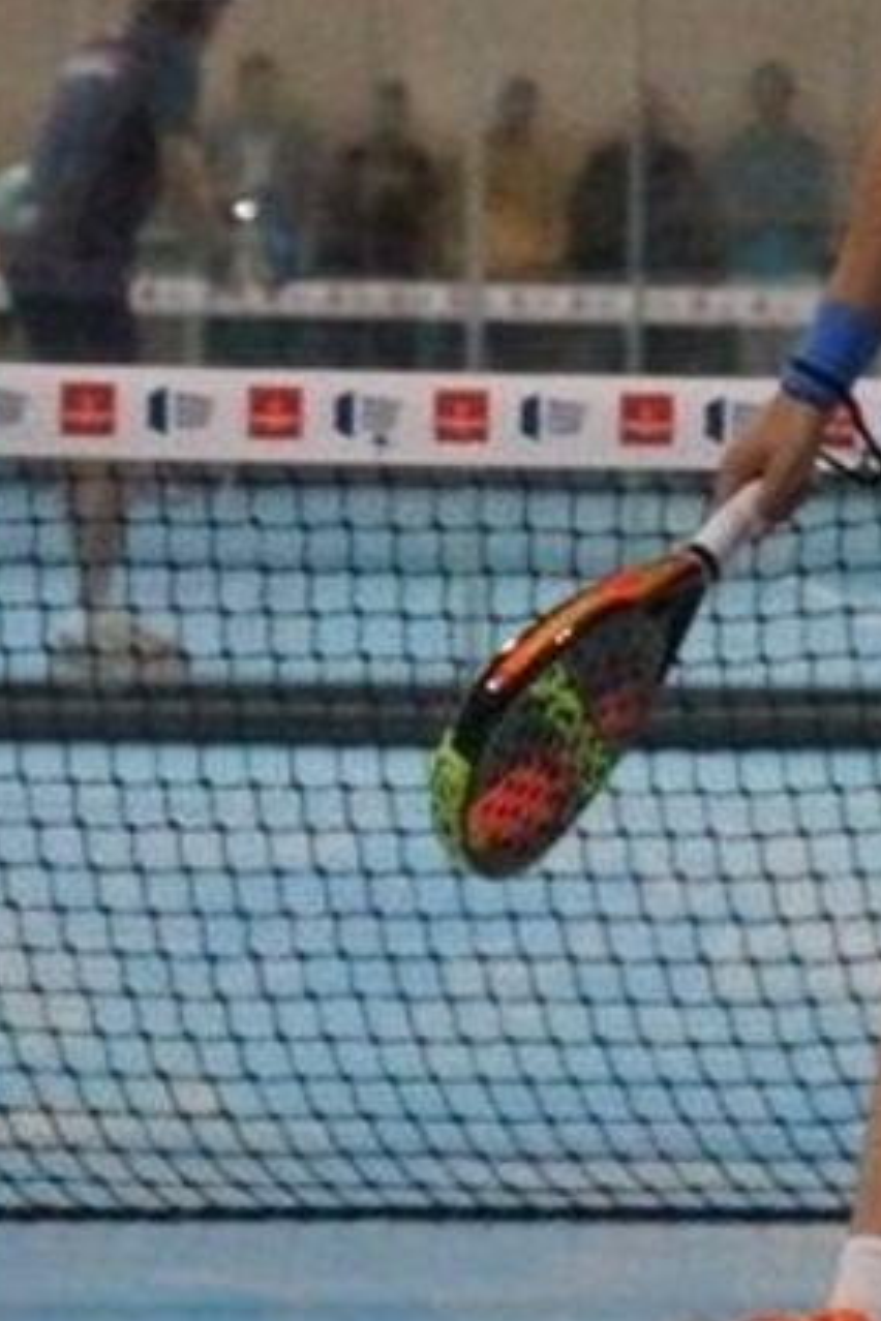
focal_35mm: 282
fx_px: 10351
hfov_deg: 4.8
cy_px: 485
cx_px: 1396
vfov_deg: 7.3
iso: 6400
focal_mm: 50
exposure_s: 1/800
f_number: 2.8
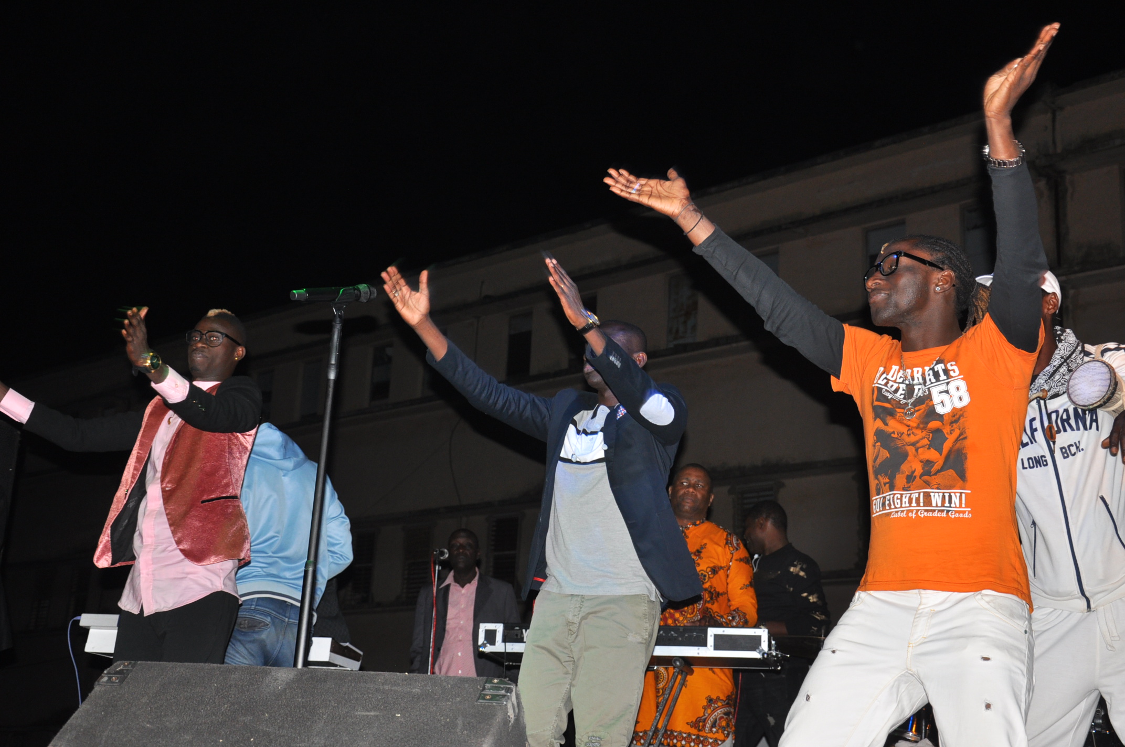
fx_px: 1498
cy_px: 374
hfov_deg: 41.2
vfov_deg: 28.0
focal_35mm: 48
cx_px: 562
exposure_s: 1/60
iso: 320
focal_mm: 32
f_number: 4.2
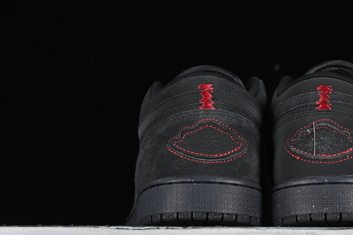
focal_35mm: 133
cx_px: 271
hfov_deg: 15.3
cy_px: 97
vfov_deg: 10.3
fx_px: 1304
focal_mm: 50
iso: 160
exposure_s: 1/60
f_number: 6.3
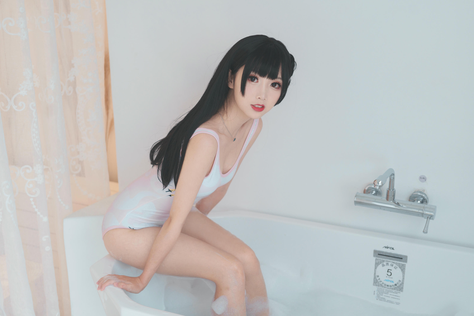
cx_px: 237
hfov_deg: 39.6
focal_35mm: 50
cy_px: 158
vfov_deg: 27.0
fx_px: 658
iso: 400
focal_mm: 50
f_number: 2.8
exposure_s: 1/100
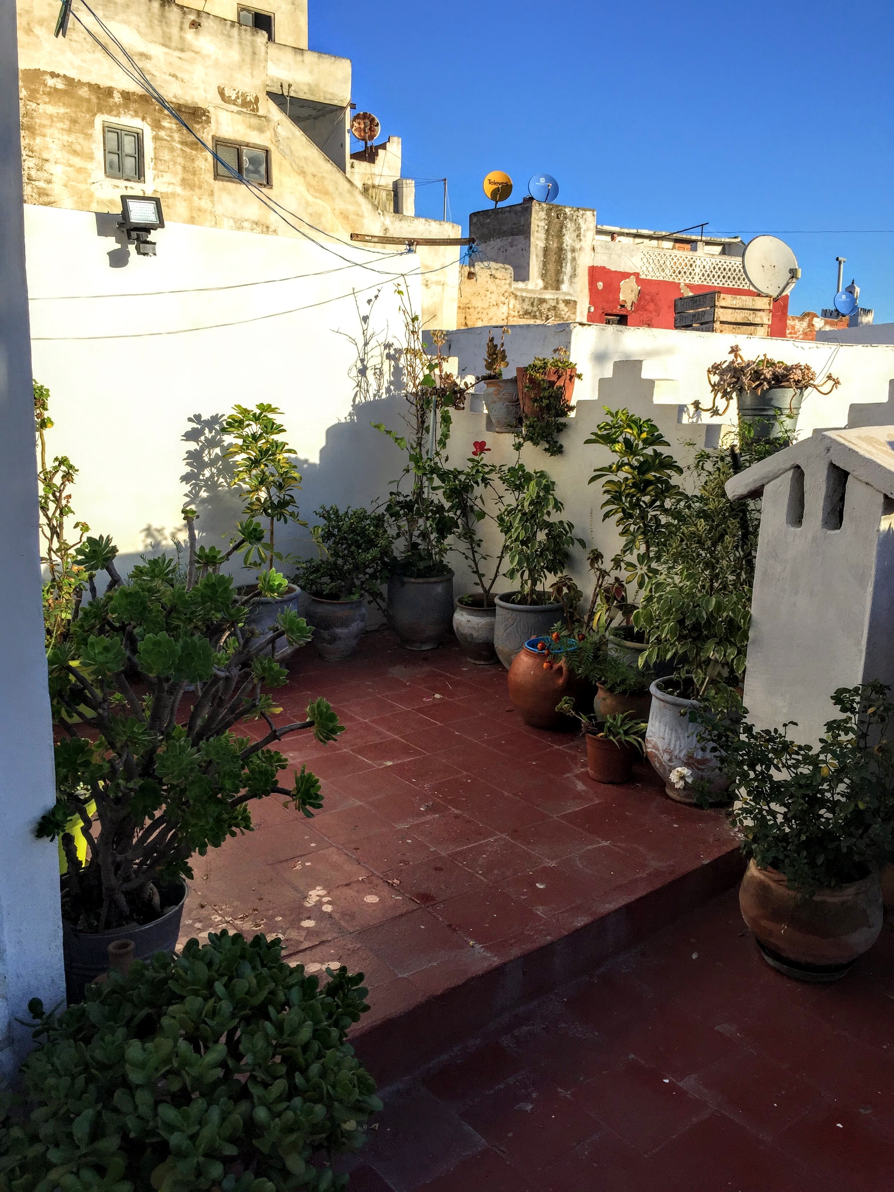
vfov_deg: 61.7
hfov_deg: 48.2
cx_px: 447
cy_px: 596
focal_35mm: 29
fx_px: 999
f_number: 2.2
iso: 32
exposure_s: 1/1236
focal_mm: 4.15
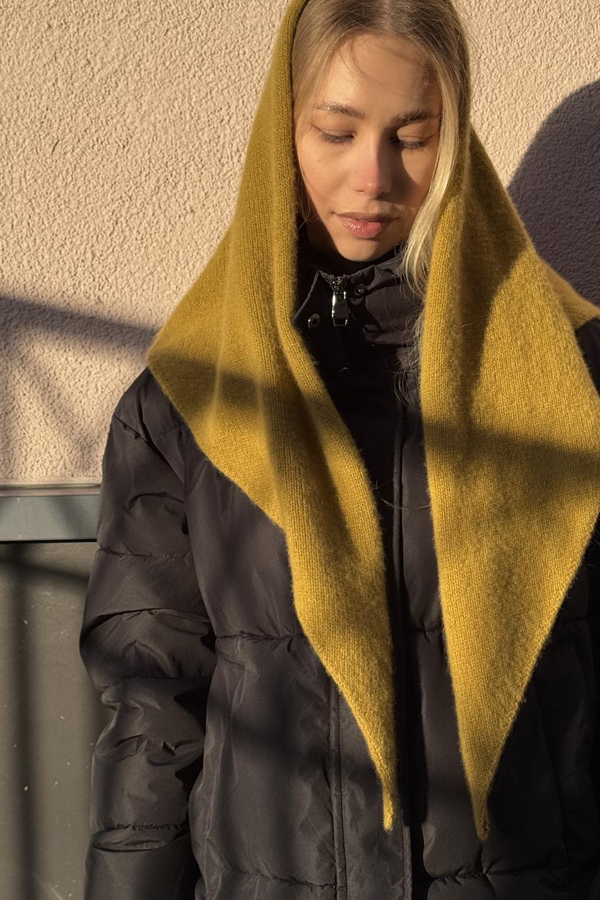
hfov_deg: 19.4
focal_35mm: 70
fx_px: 1749
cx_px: 367
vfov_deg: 28.8
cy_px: 371
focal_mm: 6.76
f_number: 1.78
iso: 64
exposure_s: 1/2513
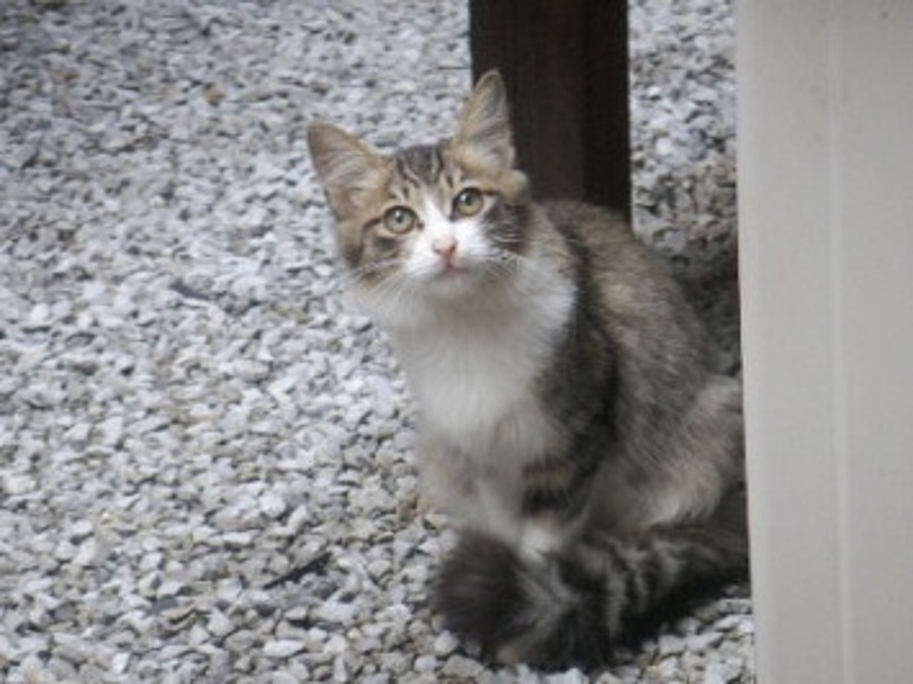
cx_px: 456
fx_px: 2927
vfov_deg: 13.3
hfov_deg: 17.7
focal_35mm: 111
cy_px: 342
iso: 64
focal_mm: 23.1
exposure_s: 1/40
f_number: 3.8
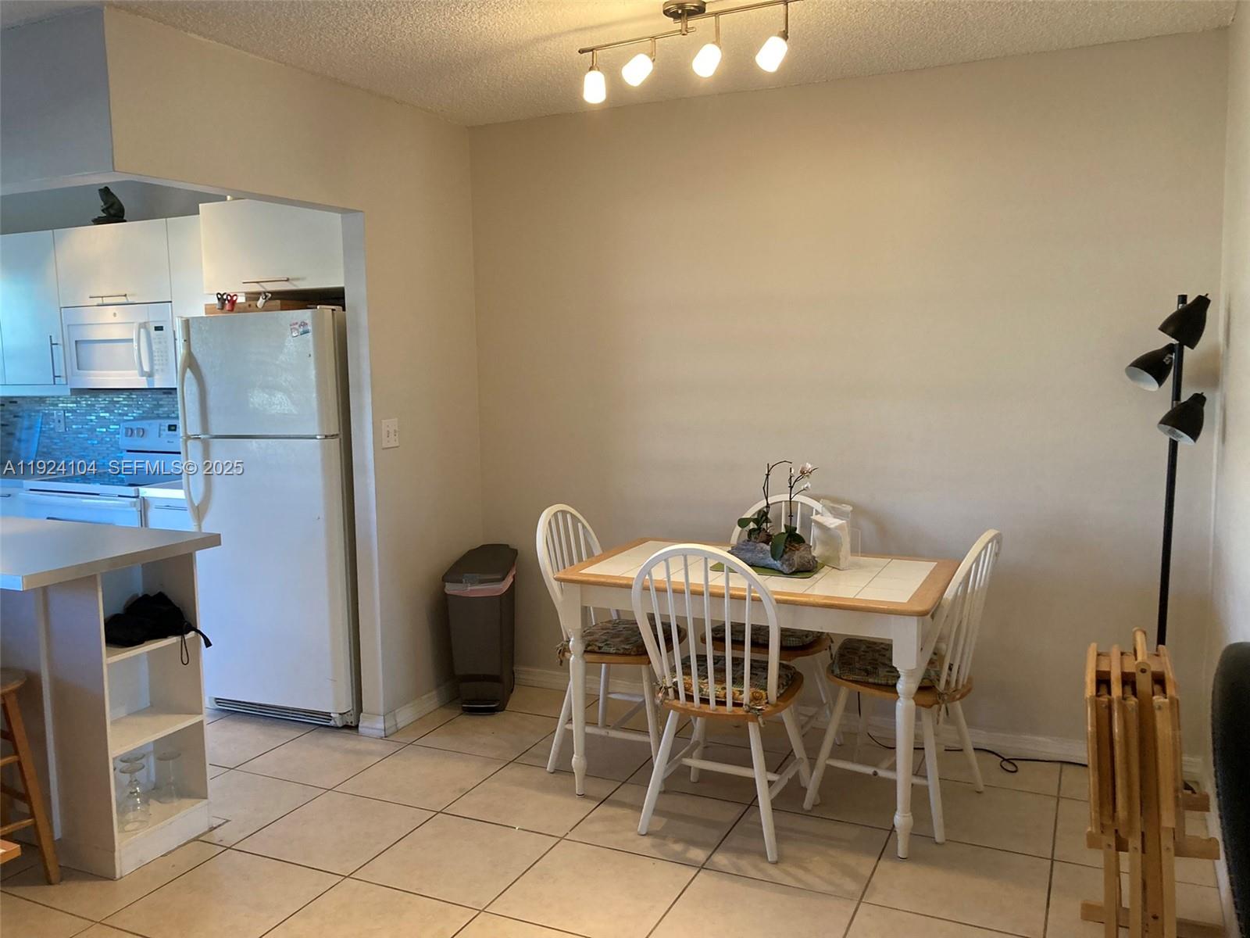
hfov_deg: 63.4
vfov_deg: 49.7
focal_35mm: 28
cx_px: 625
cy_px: 469
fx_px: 1011
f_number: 1.8
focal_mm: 3.99
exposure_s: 1/60
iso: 160
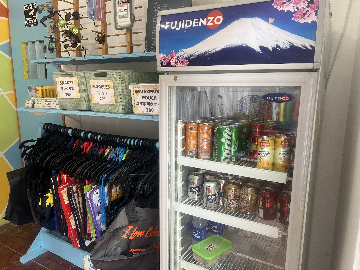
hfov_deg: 67.3
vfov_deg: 53.1
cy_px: 135
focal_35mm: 26
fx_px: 270
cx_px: 180
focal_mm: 5.7
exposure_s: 1/121
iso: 100
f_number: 1.5
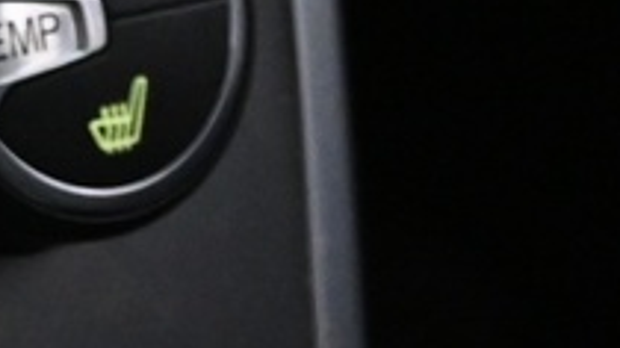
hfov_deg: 7.9
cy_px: -136
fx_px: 4175
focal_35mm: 254
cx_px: -841
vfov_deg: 4.8
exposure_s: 1/30
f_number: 4
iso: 2500
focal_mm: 21
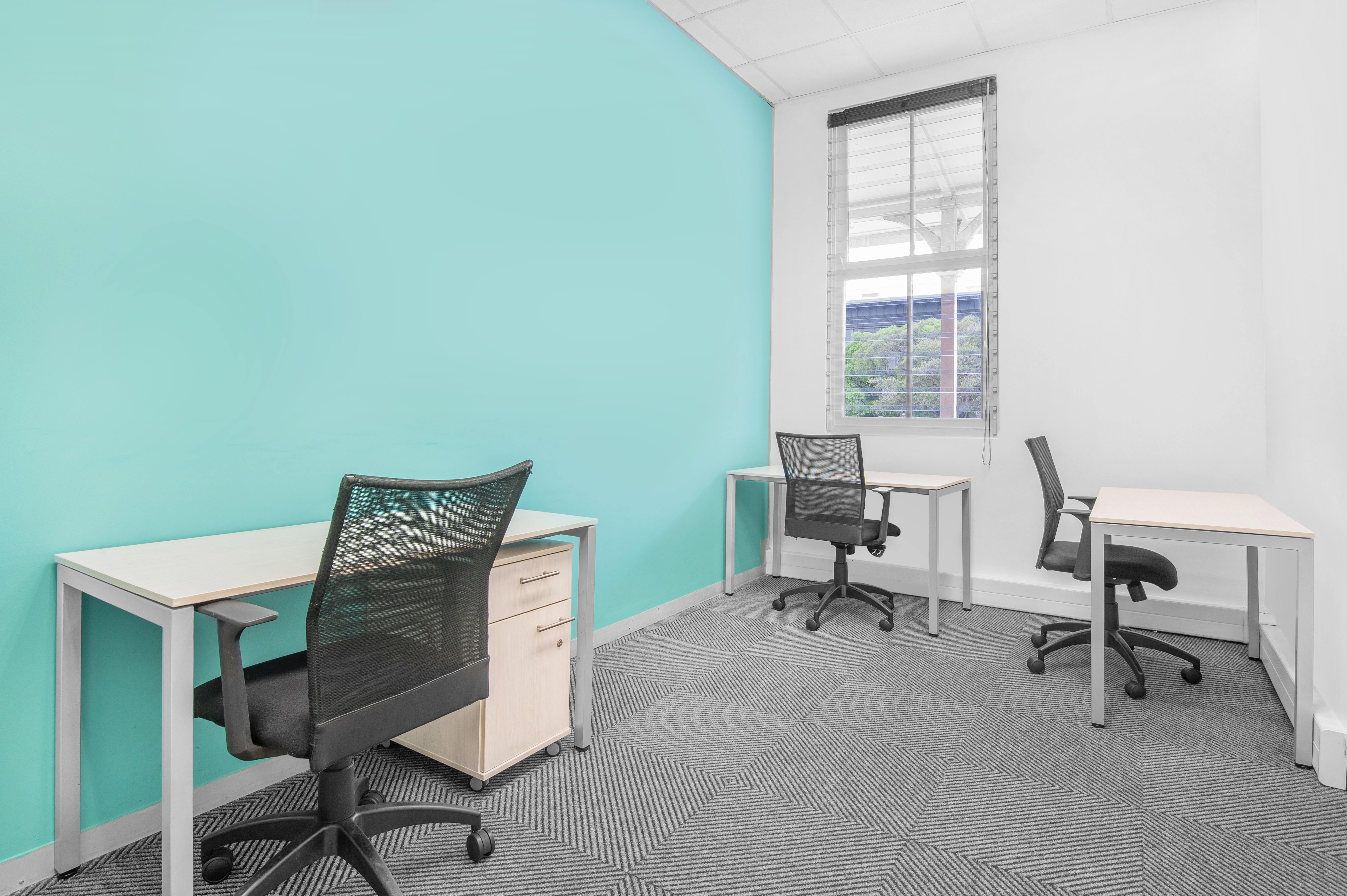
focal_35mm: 19
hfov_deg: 86.9
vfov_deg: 64.5
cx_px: 674
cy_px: 448
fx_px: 710
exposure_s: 1/3
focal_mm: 19
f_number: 9
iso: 200
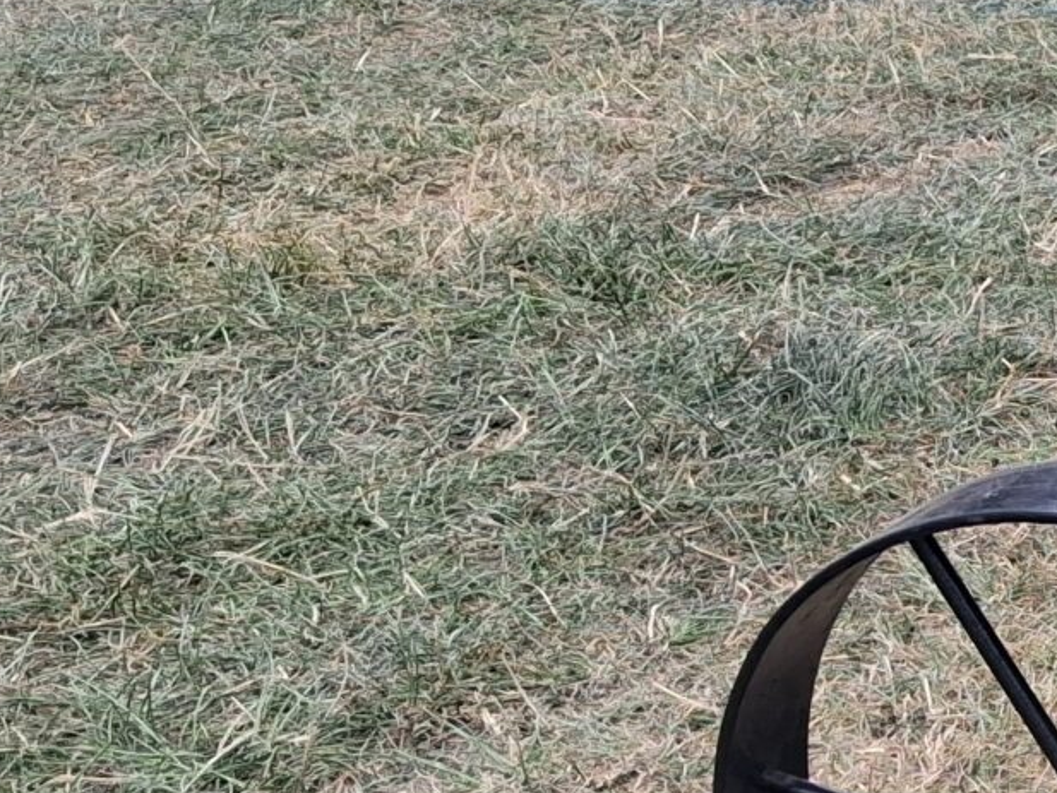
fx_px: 3421
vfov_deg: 13.2
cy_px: 582
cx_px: 2111
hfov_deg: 14.6
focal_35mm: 112
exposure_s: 1/156
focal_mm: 4
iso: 20
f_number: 1.8
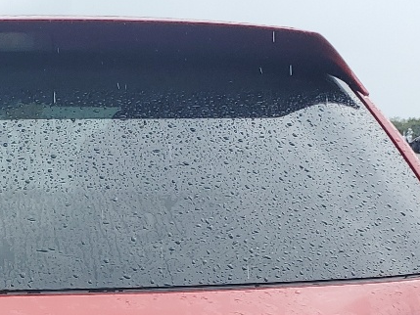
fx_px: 1177
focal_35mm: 97
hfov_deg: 19.2
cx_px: -71
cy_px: 401
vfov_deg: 14.6
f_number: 1.5
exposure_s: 1/625
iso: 50
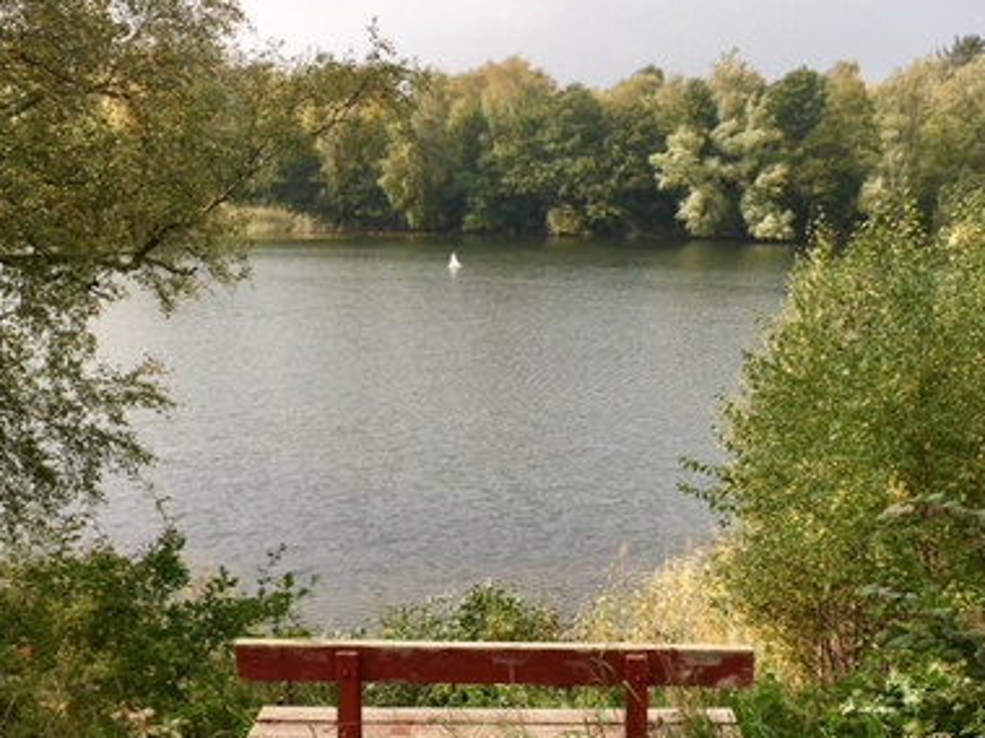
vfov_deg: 29.5
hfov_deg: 38.9
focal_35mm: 49
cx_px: 465
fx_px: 1394
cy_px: 470
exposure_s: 1/905
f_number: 2.2
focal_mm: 4.15
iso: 25
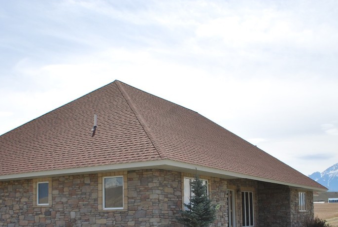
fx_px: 424
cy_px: 180
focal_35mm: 45
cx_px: 160
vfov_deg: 29.4
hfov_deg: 43.5
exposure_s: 1/200
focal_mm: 18
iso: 100
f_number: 11
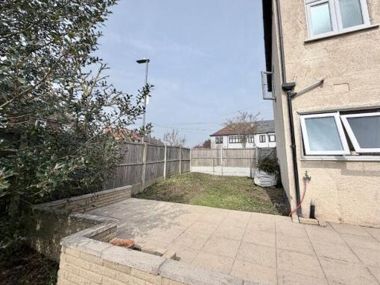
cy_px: 129
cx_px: 200
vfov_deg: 78.0
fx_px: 176
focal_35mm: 16
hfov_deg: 94.4
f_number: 2.2
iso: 20
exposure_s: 1/1189
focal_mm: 2.22
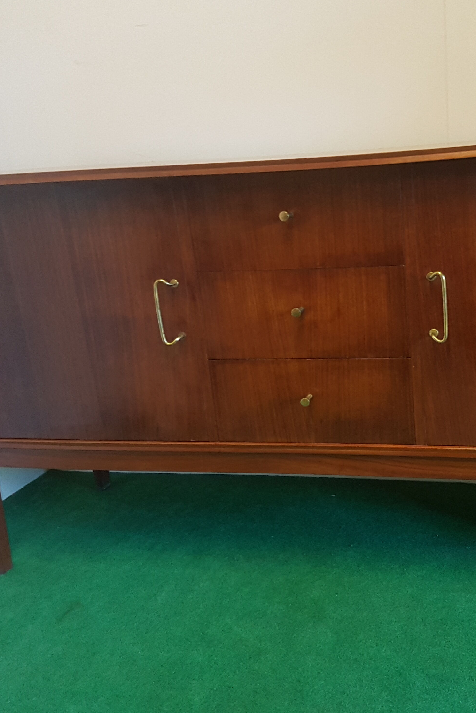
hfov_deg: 35.2
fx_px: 734
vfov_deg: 51.9
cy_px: 358
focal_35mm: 37
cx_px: 354
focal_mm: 4.2
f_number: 1.7
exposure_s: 1/25
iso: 200
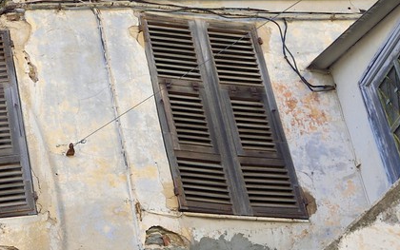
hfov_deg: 14.6
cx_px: -330
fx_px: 1352
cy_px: 269
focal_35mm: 124
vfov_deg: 10.5
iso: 200
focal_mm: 32
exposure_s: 1/125
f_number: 10
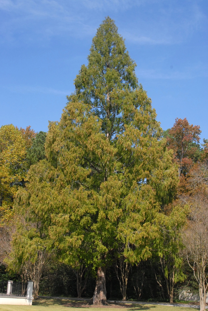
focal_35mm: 42
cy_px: 156
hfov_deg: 32.0
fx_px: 363
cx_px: 104
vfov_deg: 46.4
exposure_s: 1/320
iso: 400
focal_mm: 28
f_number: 9
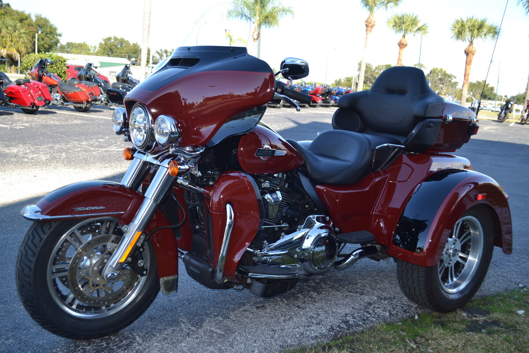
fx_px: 529
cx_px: 264
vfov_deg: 36.9
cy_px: 176
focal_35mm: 36
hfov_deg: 53.1
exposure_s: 1/200
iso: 100
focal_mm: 24
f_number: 4.5
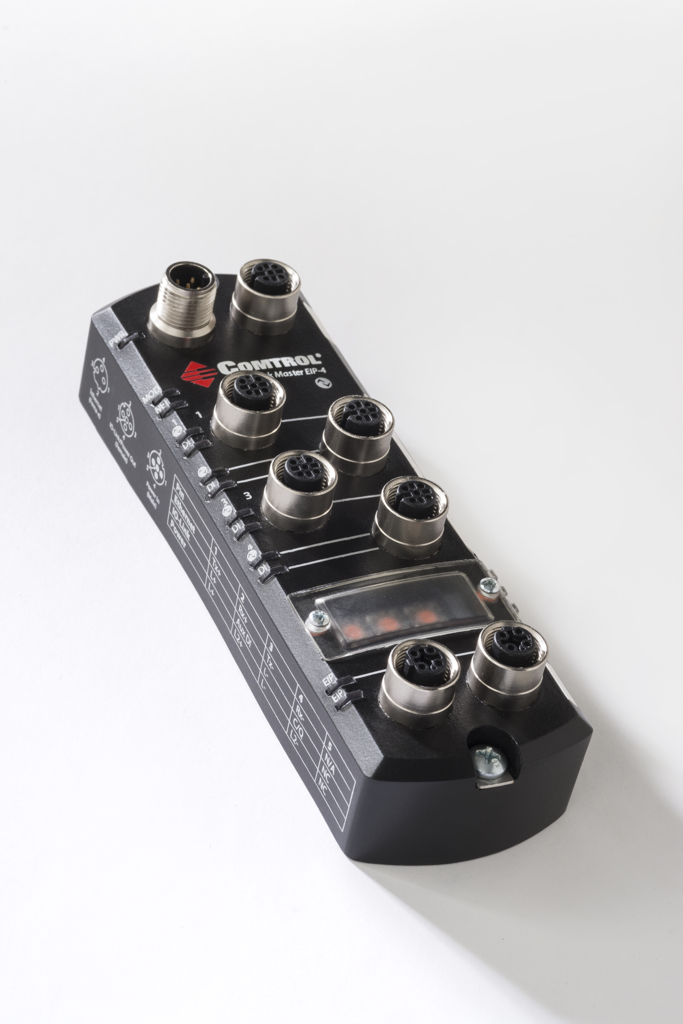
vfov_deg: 19.5
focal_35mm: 105
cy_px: 512
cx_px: 342
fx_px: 2986
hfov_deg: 13.1
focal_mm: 105
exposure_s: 1/125
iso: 125
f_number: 25
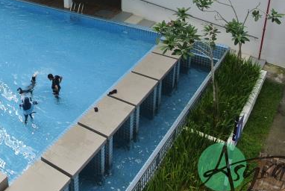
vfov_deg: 28.7
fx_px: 349
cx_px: 10
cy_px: 0
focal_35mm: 44
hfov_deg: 39.9
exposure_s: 1/400
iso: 100
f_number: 4.5
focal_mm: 7.9
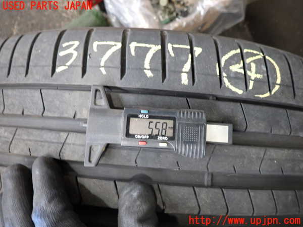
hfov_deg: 69.4
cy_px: 114
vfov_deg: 54.9
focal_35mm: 25
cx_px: 152
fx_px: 219
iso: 250
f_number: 2
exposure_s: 1/30
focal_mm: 4.5
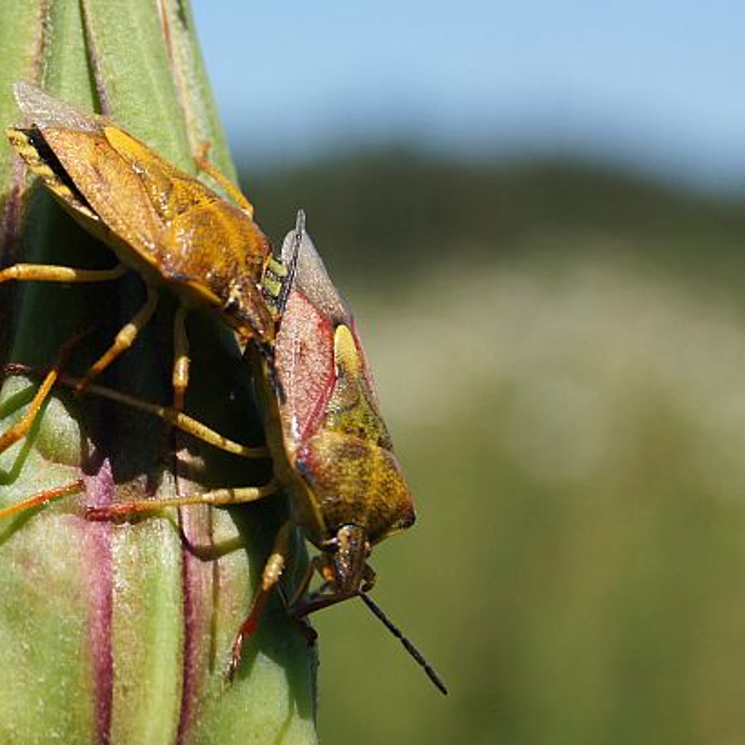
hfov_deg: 9.9
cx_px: 2
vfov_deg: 10.0
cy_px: 385
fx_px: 4263
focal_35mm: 175
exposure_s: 1/320
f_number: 13
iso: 200
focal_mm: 55
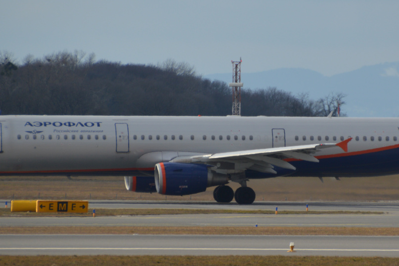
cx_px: 257
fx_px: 9160
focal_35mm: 827
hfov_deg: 2.5
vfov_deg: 1.7
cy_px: 127
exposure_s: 1/500
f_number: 6.3
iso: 110
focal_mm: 270
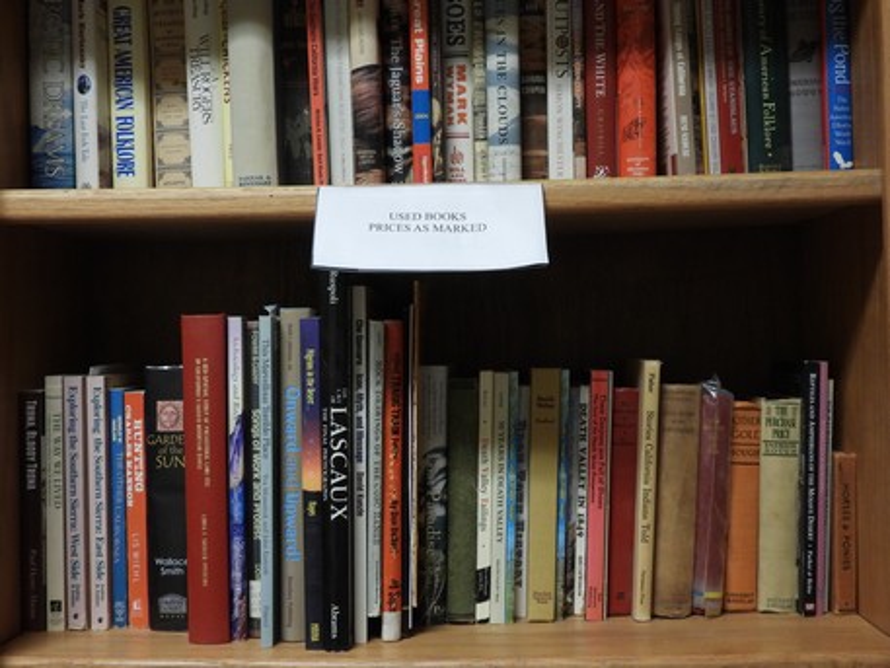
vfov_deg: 33.6
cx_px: 445
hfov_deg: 43.8
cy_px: 334
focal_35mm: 43
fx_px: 1106
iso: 400
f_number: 3.2
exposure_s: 1/25
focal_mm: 7.7
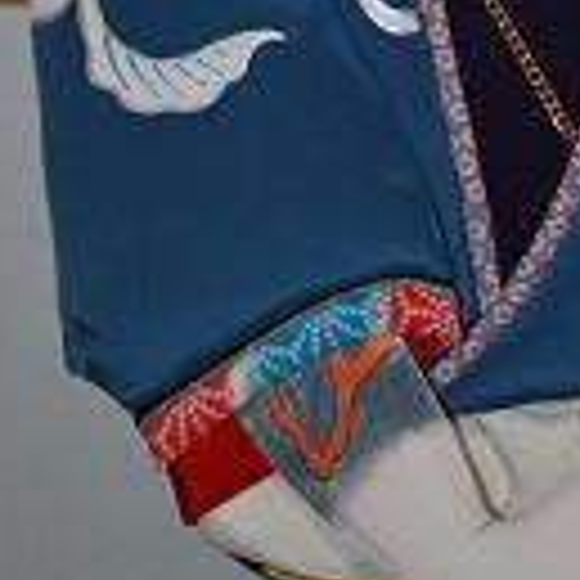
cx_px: 479
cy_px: -328
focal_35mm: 165
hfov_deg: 10.6
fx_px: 3128
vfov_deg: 10.2
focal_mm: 50
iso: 220
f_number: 2.8
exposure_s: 1/60
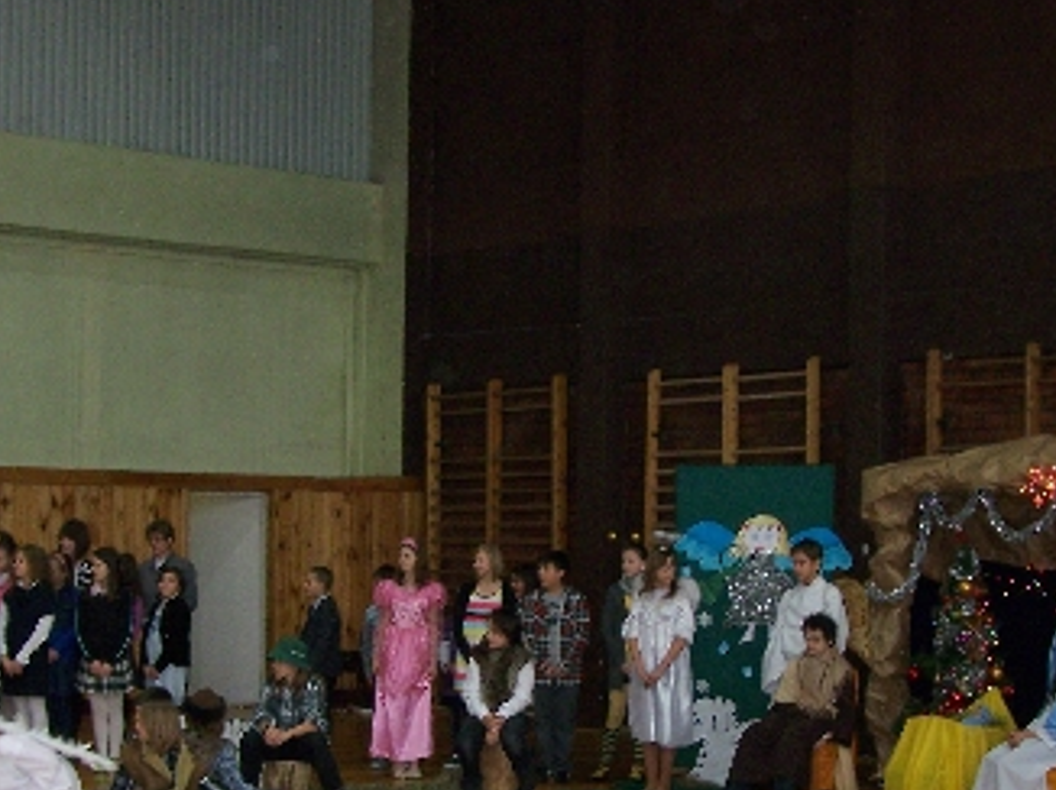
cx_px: 560
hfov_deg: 27.8
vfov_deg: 20.8
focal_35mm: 70
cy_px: 599
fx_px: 2134
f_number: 2.8
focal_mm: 6.3
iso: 160
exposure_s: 1/60
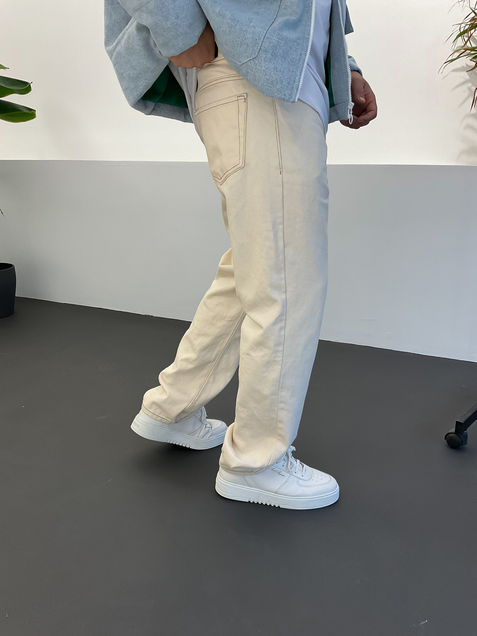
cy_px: 318
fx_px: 533
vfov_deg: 61.7
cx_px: 238
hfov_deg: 48.2
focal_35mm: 29
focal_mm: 3
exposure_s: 1/100
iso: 50
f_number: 1.8
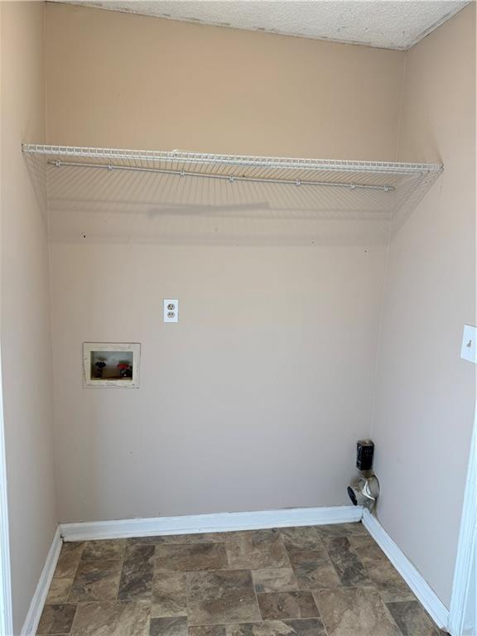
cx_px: 238
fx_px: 441
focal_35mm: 24
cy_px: 318
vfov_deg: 71.6
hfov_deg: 56.8
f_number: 1.78
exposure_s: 1/142
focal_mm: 6.76
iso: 64
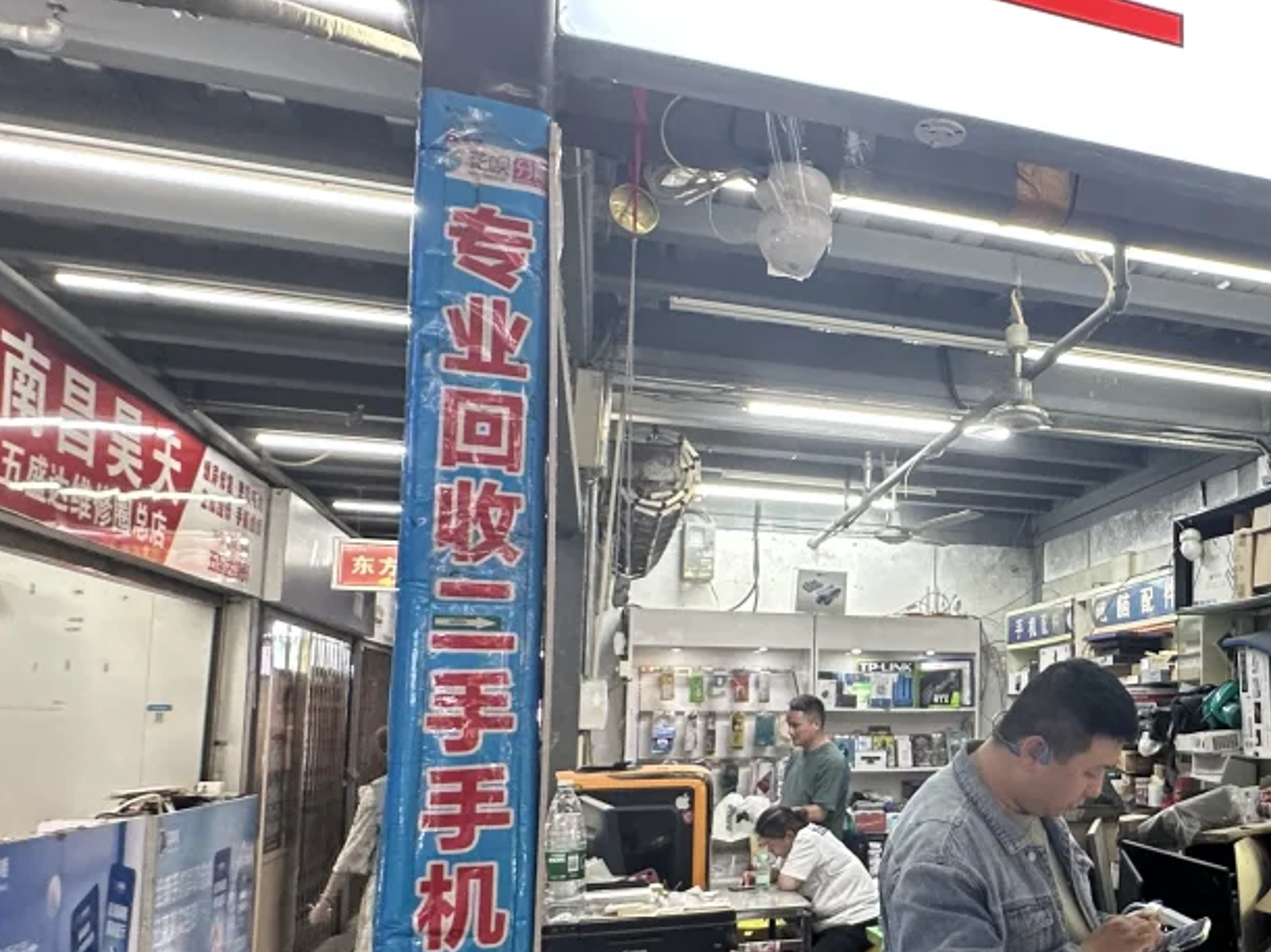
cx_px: 1159
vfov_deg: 42.5
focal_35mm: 33
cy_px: 615
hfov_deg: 49.0
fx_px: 1211
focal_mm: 2.22
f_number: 2.2
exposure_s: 1/50
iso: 160
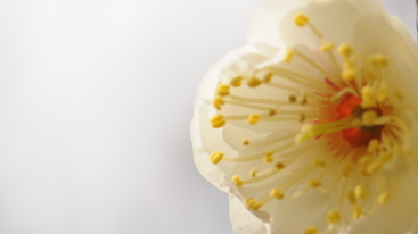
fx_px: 4365
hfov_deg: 5.5
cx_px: 510
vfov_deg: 3.1
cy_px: -23
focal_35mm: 394
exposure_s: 1/400
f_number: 8
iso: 200
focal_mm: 90
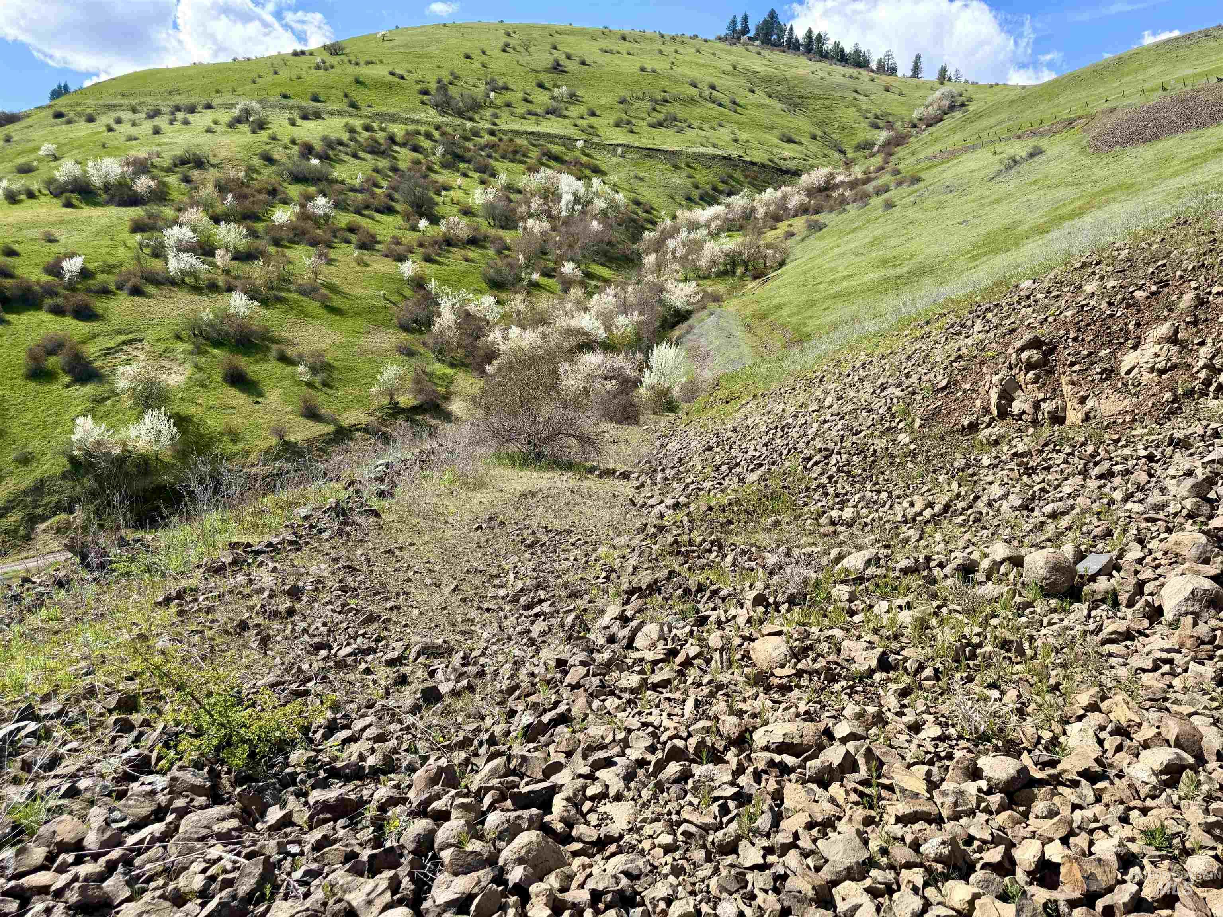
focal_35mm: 24
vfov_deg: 56.8
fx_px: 848
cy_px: 458
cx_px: 612
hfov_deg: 71.6
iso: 80
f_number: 1.78
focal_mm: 6.76
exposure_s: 1/3145
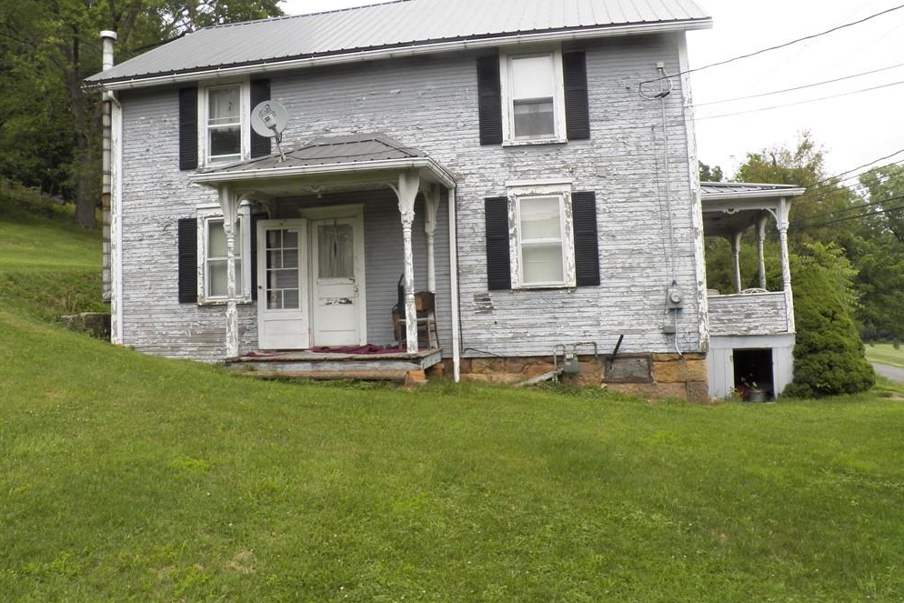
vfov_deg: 43.5
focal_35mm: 30
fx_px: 753
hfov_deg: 61.9
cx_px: 447
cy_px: 264
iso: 125
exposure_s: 1/125
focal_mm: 4.9
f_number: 8
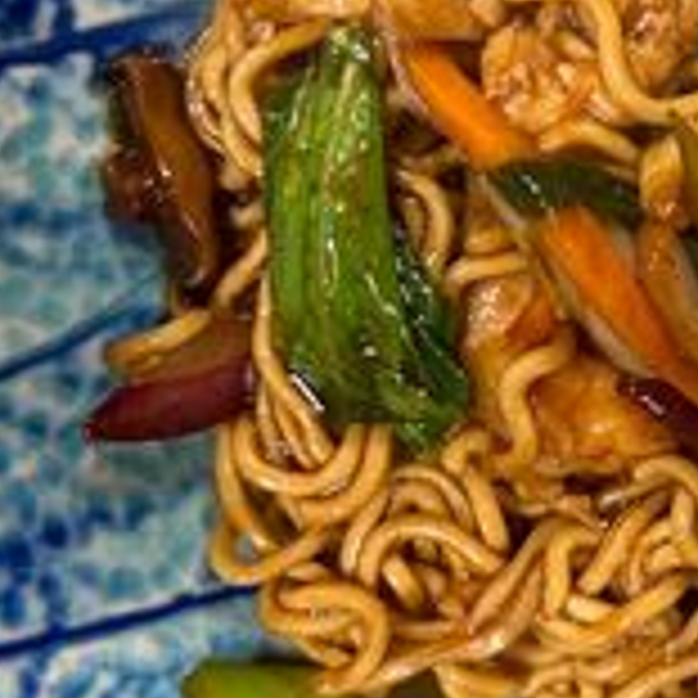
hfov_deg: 26.0
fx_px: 1437
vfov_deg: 27.3
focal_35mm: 63
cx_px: 684
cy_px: 302
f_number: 1.5
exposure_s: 1/50
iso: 200
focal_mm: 5.7
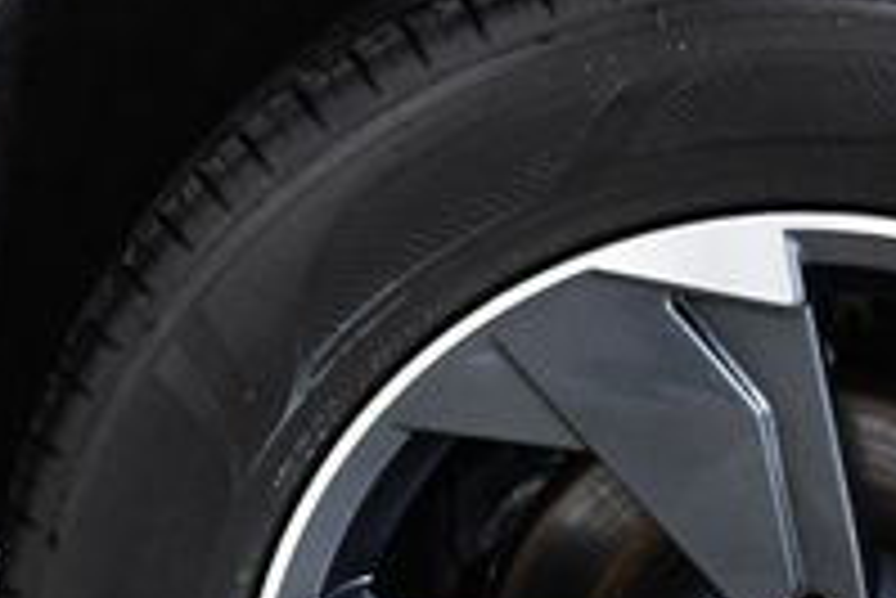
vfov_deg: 8.2
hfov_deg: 12.2
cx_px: 801
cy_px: 611
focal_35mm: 167
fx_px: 4159
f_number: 7.1
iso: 2500
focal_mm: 35
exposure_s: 1/200
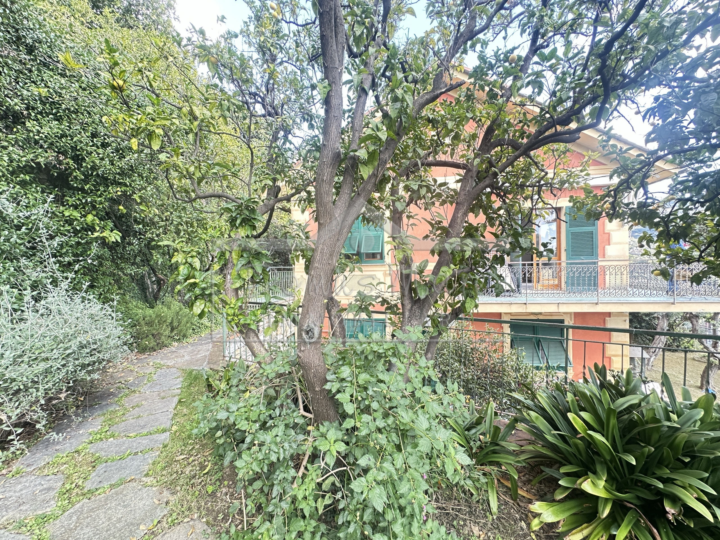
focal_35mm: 14
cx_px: 360
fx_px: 291
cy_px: 270
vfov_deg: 85.7
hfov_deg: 102.1
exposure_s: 1/99
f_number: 2.2
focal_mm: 2.22
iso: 125
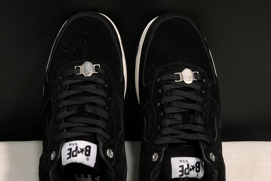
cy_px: 104
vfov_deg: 17.1
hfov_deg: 25.4
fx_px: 602
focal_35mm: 80
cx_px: 135
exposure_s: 1/30
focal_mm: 6.6
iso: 125
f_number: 2.8
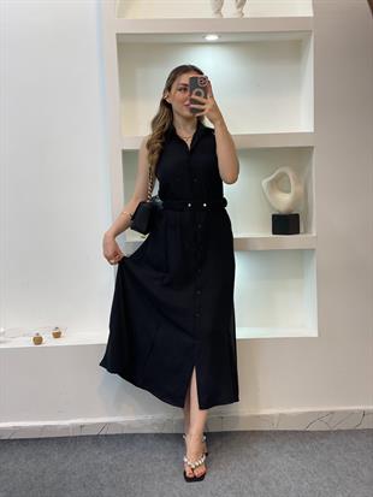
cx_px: 186
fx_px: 747
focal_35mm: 52
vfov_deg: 36.8
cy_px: 248
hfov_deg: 28.0
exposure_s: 1/100
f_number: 2
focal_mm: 6
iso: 100
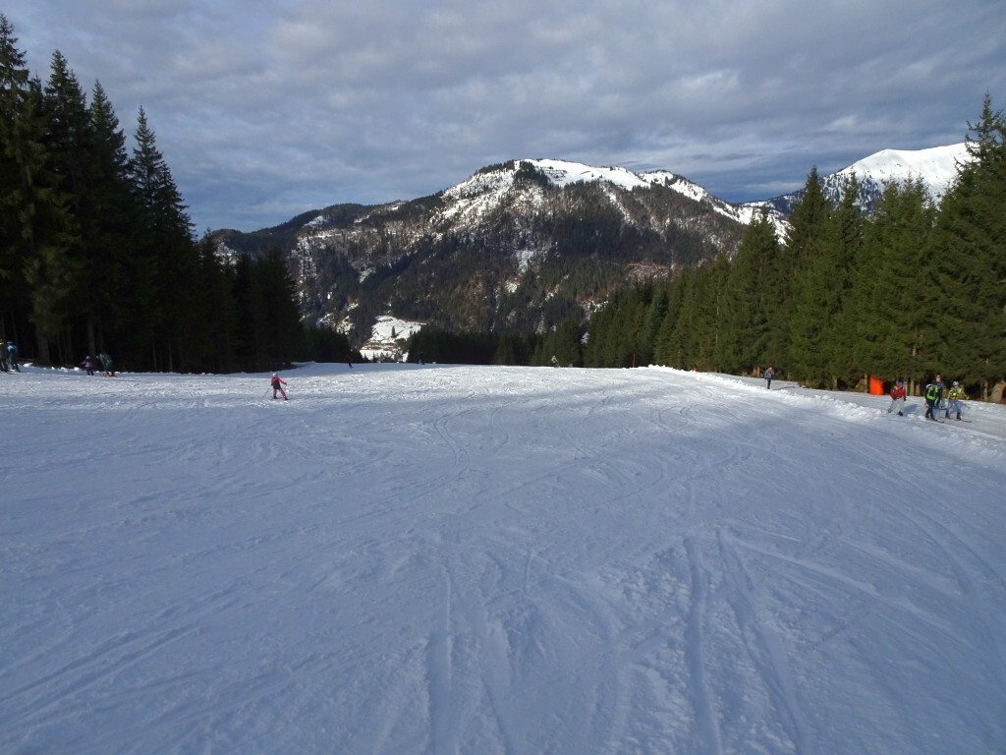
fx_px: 697
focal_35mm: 24
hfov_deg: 71.6
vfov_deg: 56.8
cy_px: 378
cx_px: 503
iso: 80
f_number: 3.5
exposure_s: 1/2000
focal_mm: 4.1
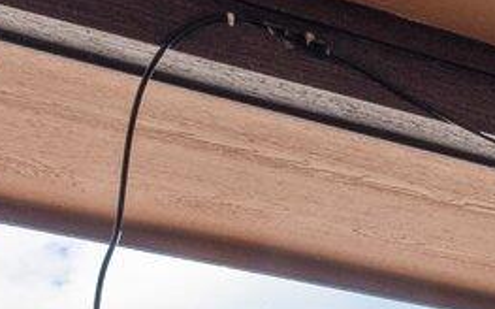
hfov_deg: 12.0
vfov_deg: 9.0
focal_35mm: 122
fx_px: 1647
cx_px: 1329
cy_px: 875
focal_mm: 15.4
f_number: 8
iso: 400
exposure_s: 1/50
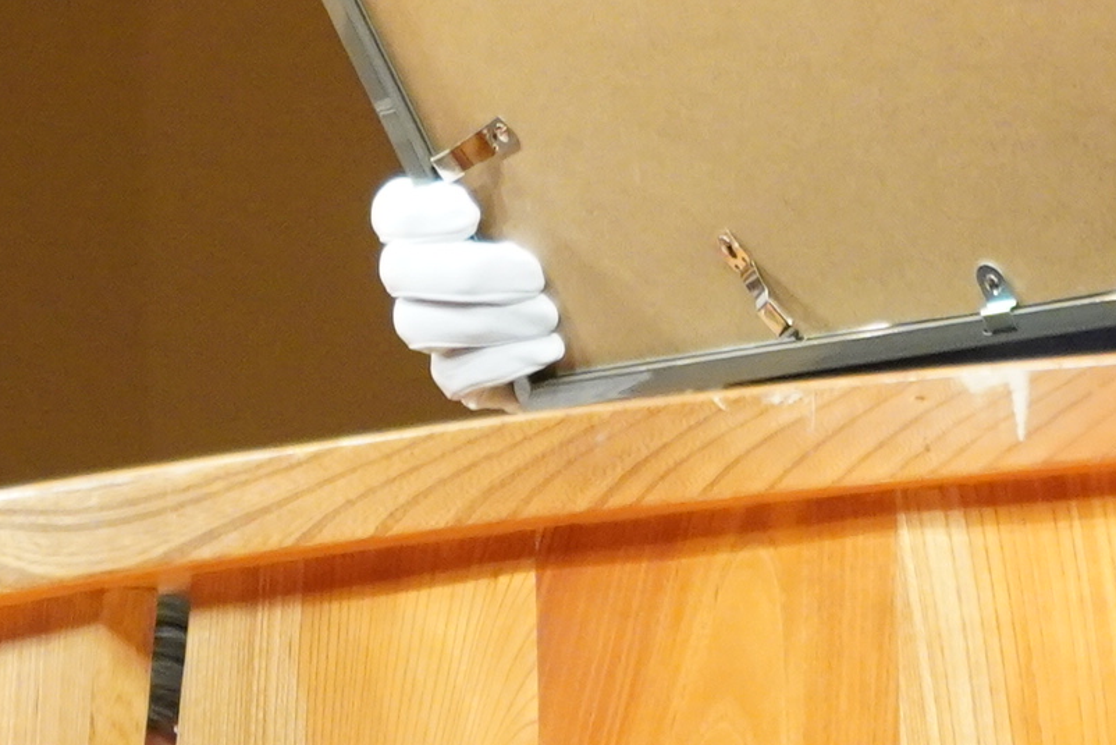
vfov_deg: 1.9
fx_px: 22633
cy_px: -783
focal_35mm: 730
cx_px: 310
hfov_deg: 2.8
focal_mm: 92
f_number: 5.6
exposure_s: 1/160
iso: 2000
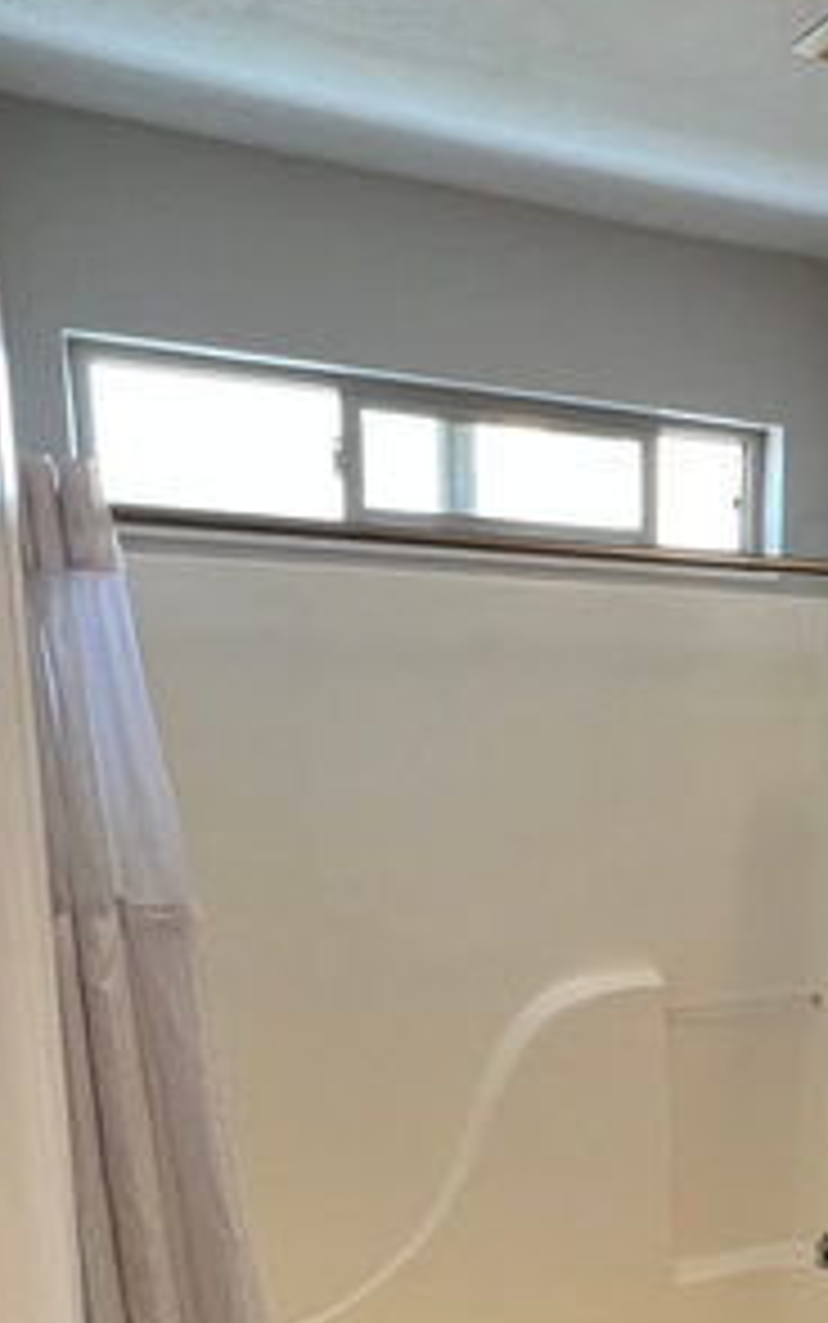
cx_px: 936
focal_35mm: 36
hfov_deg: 31.0
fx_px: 1299
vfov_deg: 52.3
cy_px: 940
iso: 125
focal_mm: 1.57
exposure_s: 1/120
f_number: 1.8
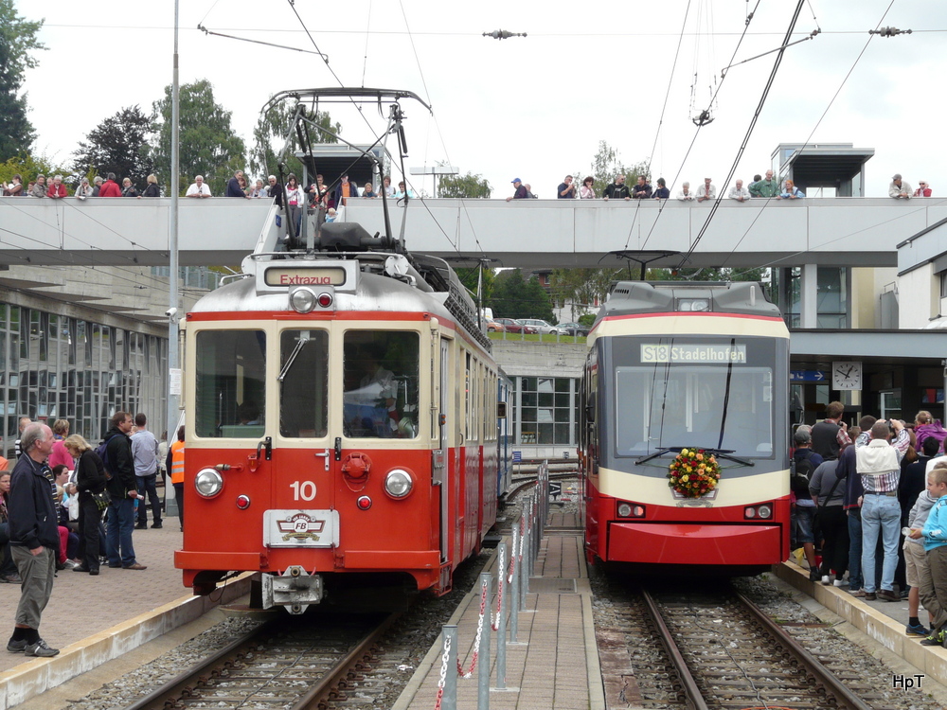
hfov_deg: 27.4
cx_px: 474
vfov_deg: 20.7
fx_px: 1942
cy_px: 355
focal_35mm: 71
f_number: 5
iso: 100
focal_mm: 11.7
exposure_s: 1/250
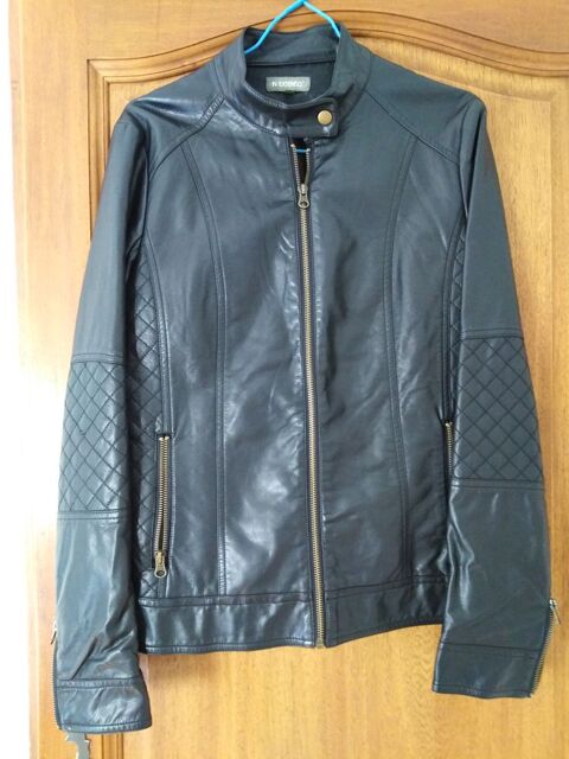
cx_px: 284
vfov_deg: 69.4
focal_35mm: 25
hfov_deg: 54.9
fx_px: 548
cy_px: 380
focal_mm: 3.37
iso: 521
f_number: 2.2
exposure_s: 1/20
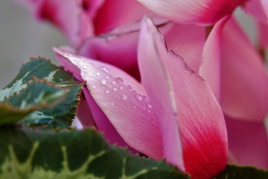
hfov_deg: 15.2
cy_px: 90
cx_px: 134
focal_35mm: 135
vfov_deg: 10.2
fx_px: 1005
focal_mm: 90
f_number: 6.3
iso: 50
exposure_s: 1/10
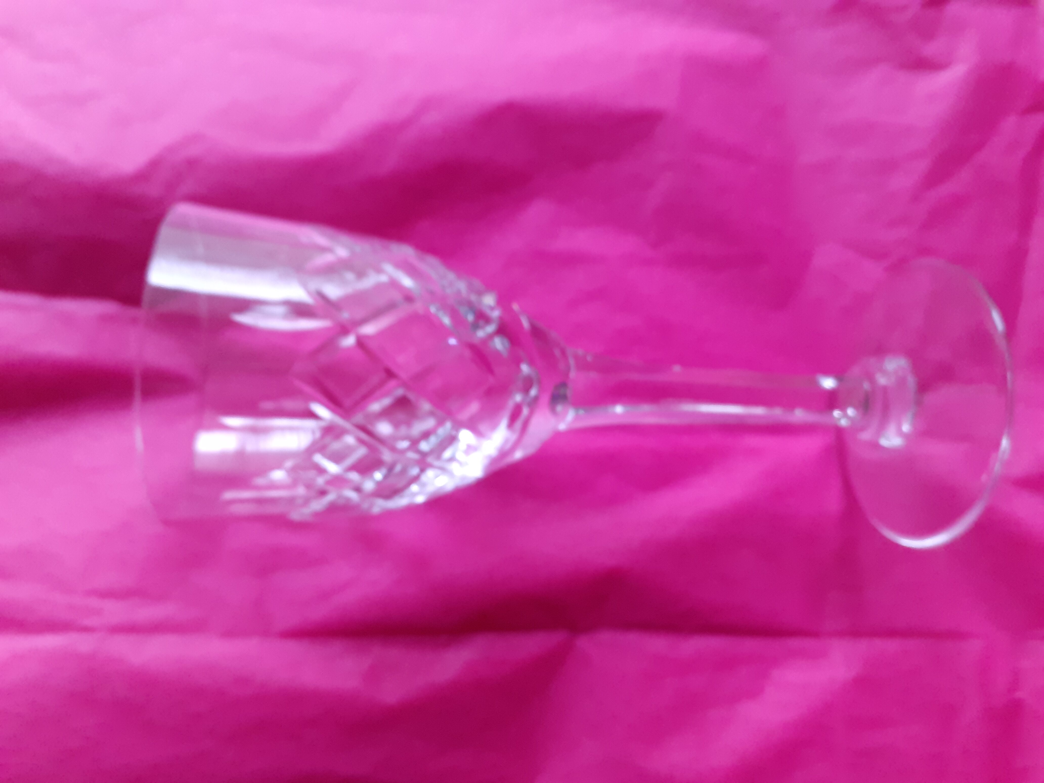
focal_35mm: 27
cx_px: 522
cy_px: 392
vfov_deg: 51.4
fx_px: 814
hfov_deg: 65.3
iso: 200
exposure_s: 1/25
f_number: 1.9
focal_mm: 3.6
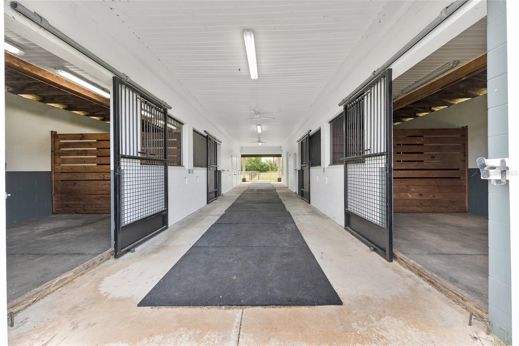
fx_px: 187
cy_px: 173
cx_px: 260
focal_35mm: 13
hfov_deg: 108.3
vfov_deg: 85.4
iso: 250
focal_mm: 13
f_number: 8
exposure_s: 1/10
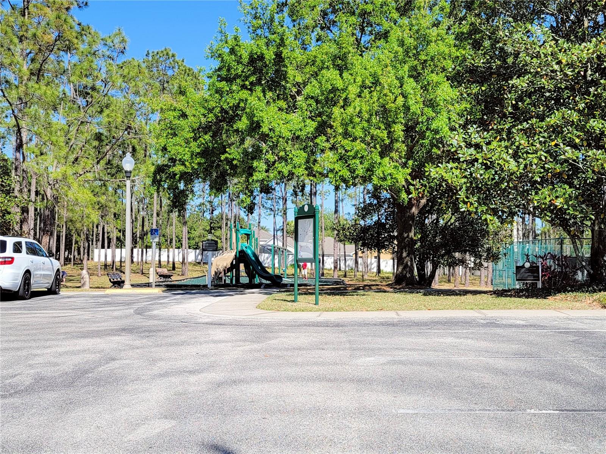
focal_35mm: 24
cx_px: 303
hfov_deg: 71.6
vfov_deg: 56.8
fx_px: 420
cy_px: 227
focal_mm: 6.7
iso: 16
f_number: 1.8
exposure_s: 1/866
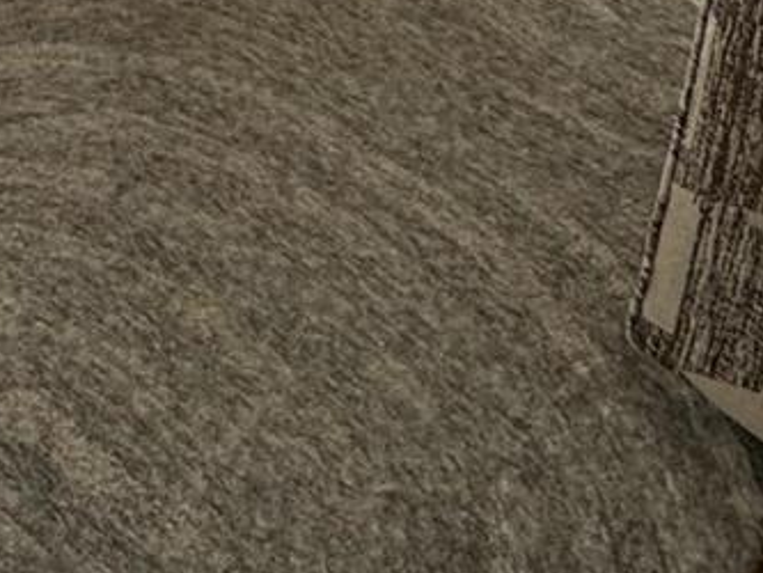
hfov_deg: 20.6
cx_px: -257
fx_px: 1896
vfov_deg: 12.4
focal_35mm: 86
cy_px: -912
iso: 40
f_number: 2.2
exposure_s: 1/186
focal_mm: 2.22
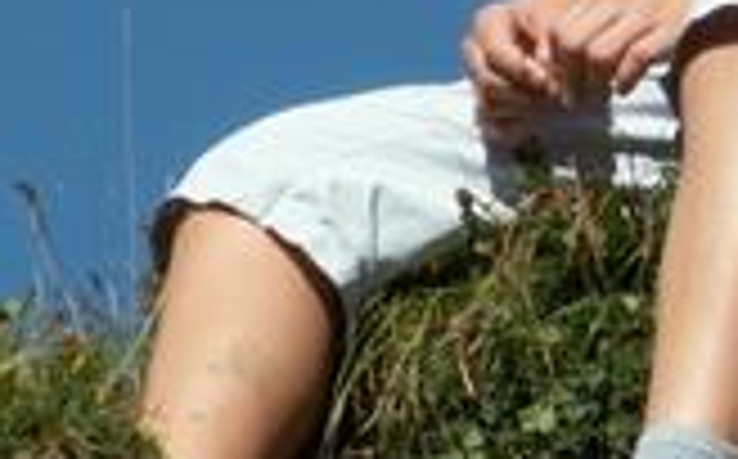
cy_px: -243
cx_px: 1215
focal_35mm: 531
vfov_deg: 2.5
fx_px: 10665
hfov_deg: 3.9
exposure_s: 1/200
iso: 50
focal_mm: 20.93
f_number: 8
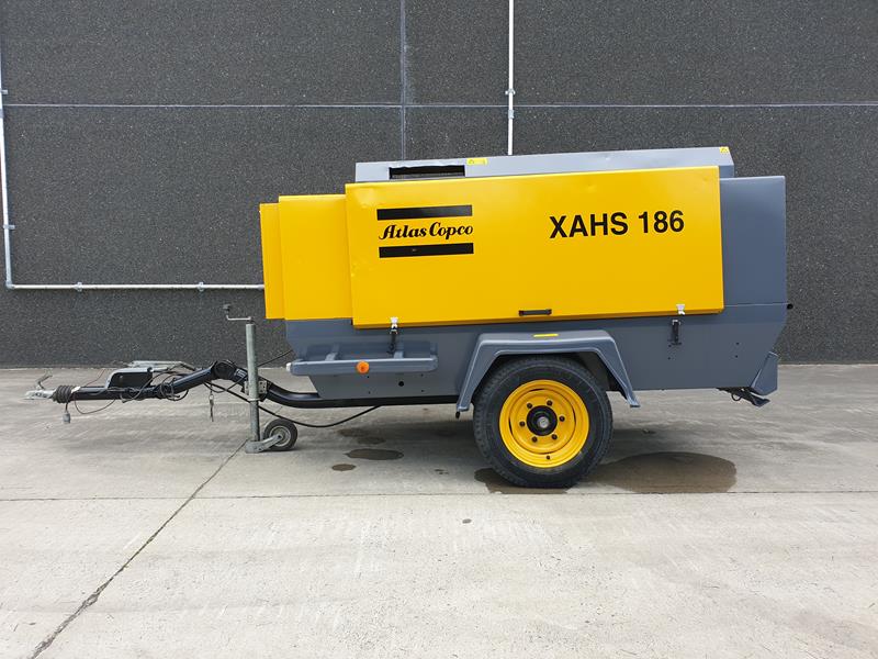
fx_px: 659
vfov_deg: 53.1
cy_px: 330
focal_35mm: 26
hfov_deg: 67.3
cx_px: 439
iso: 50
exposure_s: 1/308
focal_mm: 4.3
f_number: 2.4
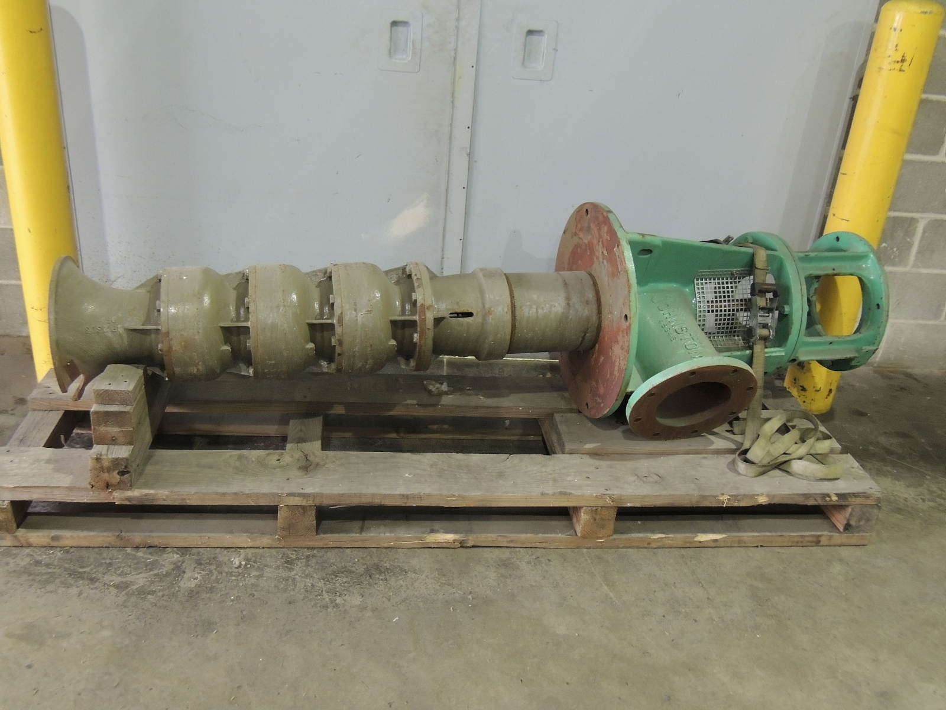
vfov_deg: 46.8
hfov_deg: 60.0
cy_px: 355
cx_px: 473
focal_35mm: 30
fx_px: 820
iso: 1100
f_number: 3.1
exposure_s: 1/15
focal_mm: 5.3
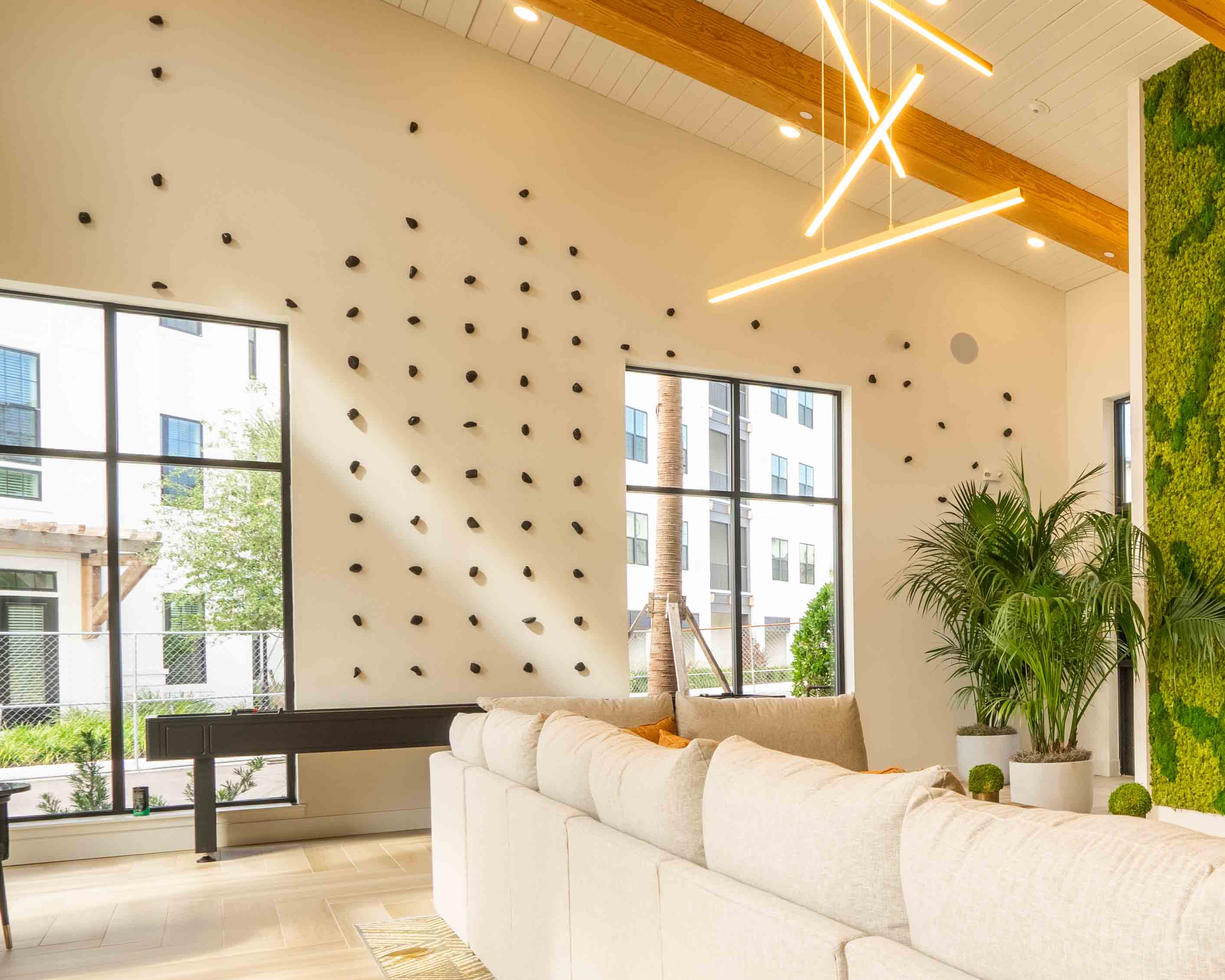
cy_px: 644
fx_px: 1160
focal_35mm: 32
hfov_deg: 46.1
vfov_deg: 45.2
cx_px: 1242
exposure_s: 1/125
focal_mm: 16
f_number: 11
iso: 400
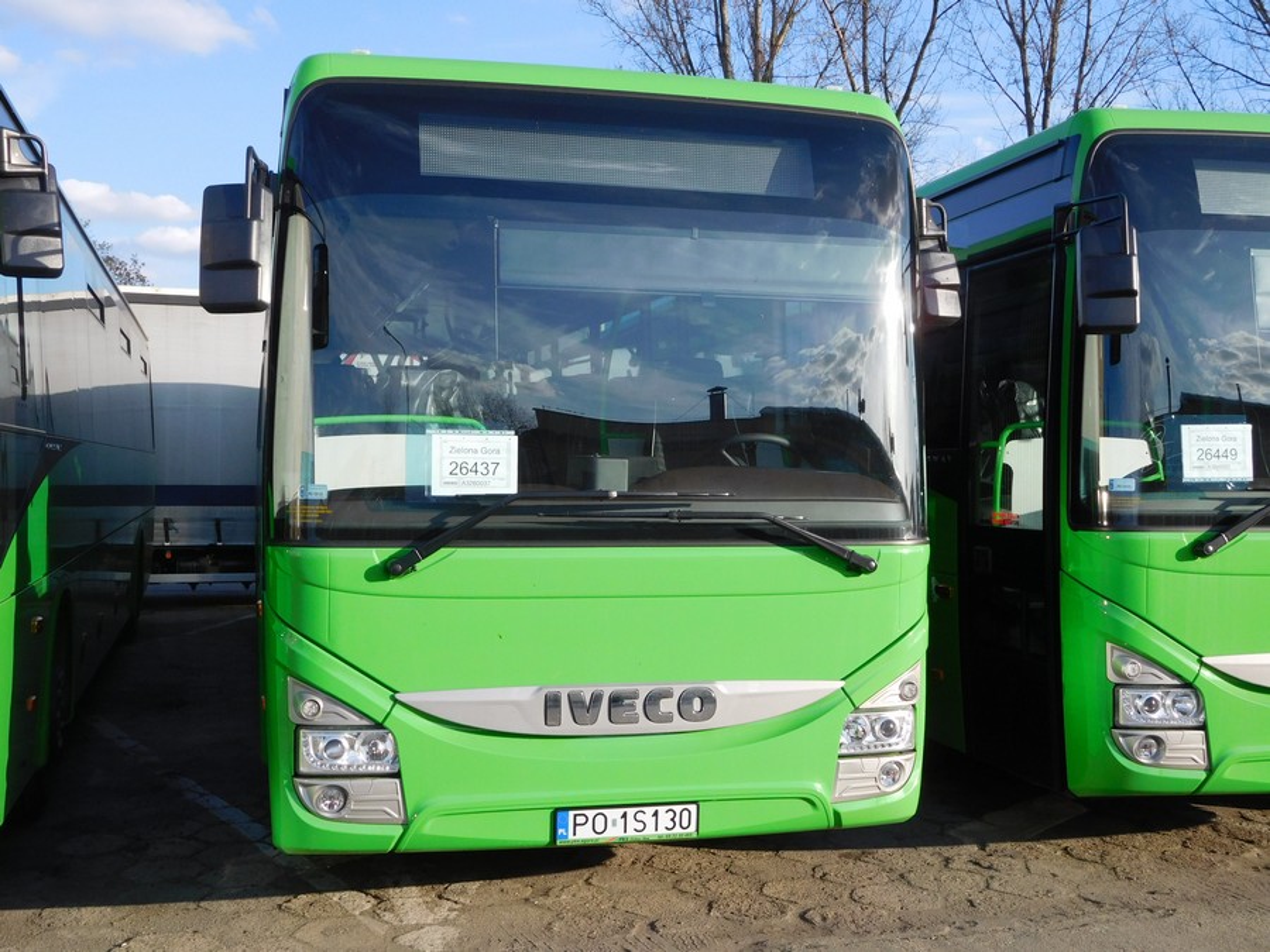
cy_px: 476
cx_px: 635
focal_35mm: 40
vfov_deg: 36.0
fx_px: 1468
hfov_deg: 46.8
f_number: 3.9
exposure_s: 1/500
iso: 125
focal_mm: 7.1
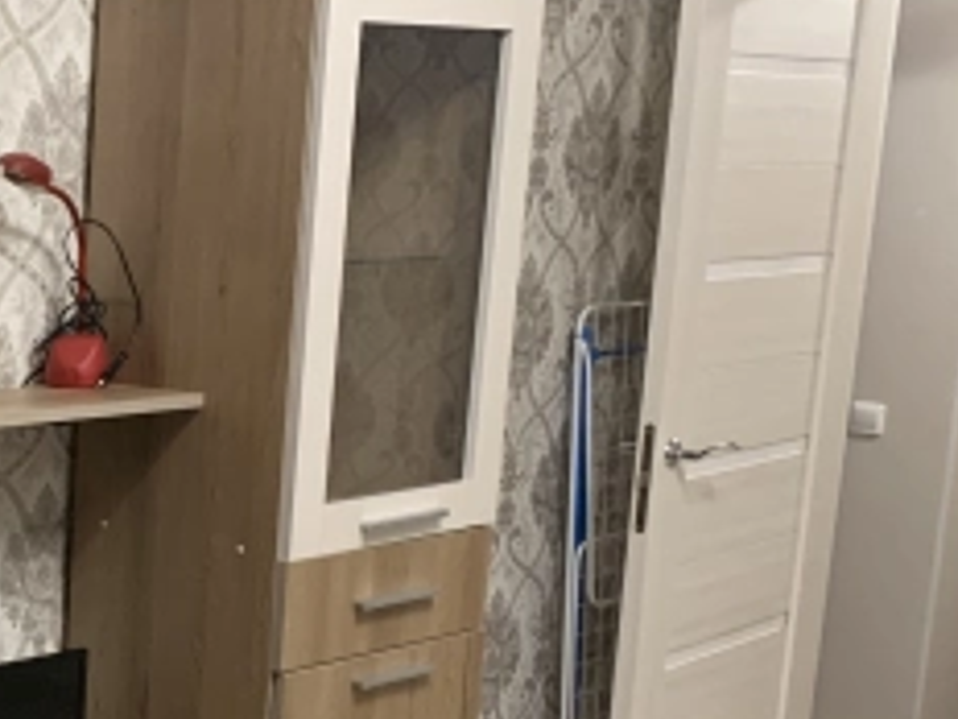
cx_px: -260
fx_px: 1937
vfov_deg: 20.7
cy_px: 607
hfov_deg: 24.5
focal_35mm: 70
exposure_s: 1/60
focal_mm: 4.25
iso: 320
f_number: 1.8
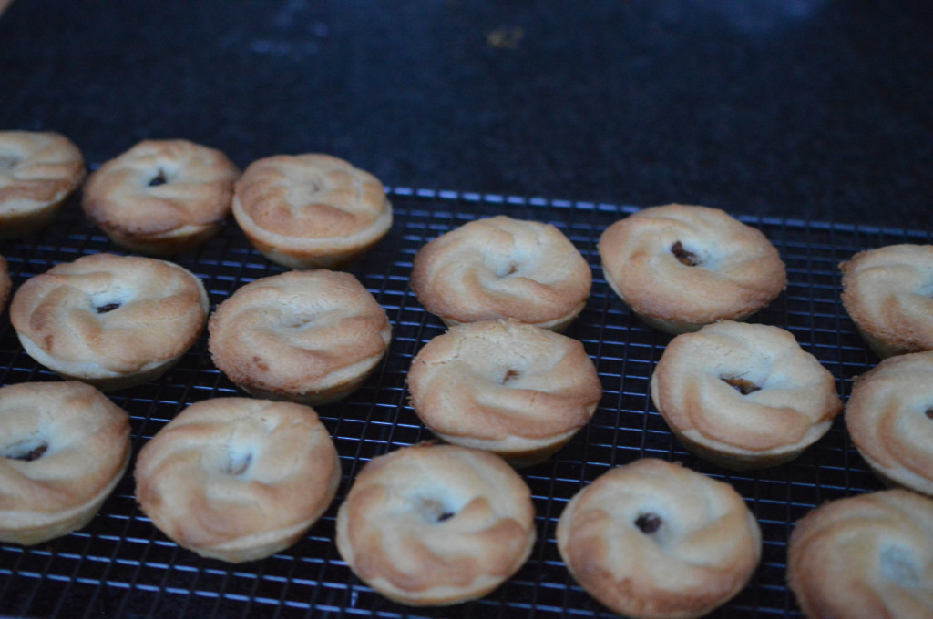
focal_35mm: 60
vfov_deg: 22.6
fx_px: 1553
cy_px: 310
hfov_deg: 33.4
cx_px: 466
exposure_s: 1/25
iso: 3200
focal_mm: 40
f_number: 2.8
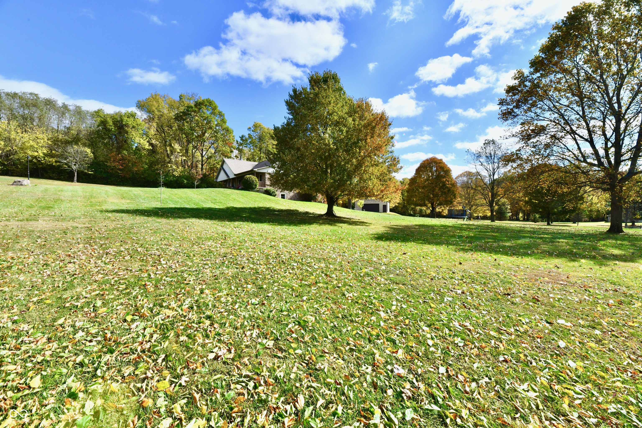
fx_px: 250
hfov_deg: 104.3
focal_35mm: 14
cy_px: 214
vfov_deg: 81.2
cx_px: 321
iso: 640
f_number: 16
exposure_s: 1/800
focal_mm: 14
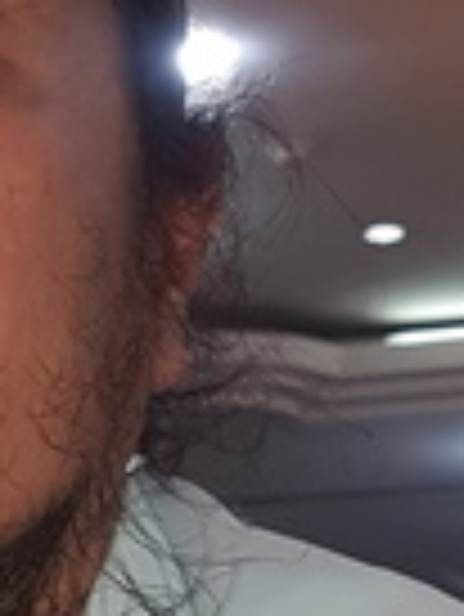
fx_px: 2712
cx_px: -63
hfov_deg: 9.7
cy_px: 396
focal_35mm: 152
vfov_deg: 13.0
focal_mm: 4.2
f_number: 1.7
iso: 100
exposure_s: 1/100
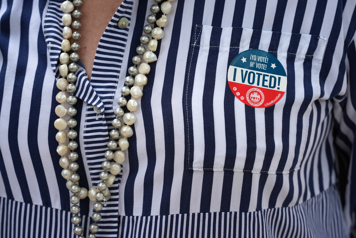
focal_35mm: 135
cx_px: 178
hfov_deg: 15.2
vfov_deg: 10.2
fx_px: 1335
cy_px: 119
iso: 640
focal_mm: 135
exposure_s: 1/200
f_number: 5.6
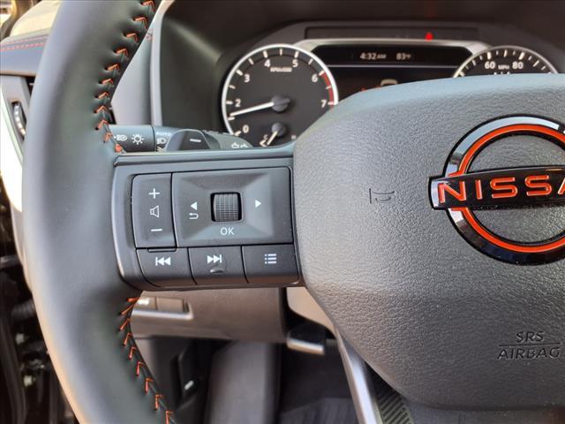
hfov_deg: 65.3
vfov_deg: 51.4
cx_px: 282
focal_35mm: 27
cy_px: 212
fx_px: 441
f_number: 1.9
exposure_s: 1/60.2
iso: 40
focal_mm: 3.58
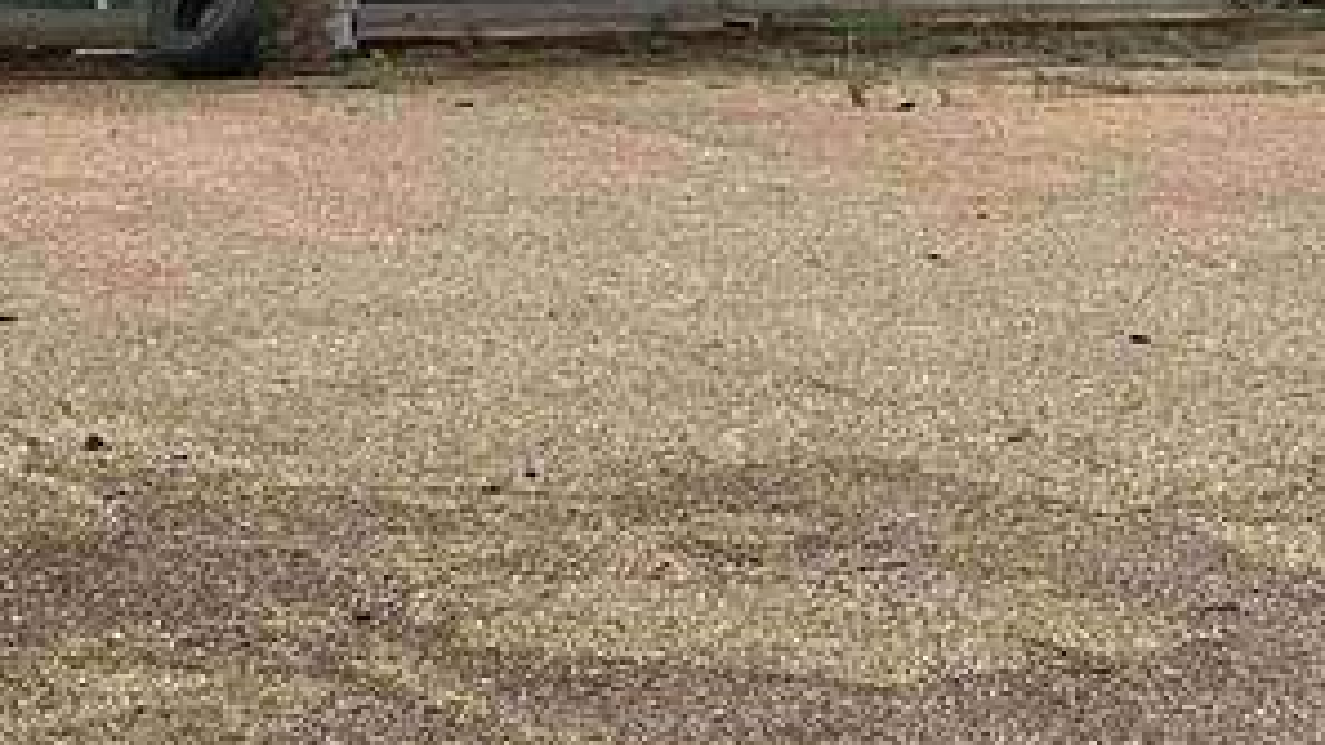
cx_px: 1115
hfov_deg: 15.7
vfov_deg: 8.9
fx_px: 4778
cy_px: -22
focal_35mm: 136
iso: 25
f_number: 1.8
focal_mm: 3
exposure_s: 1/606
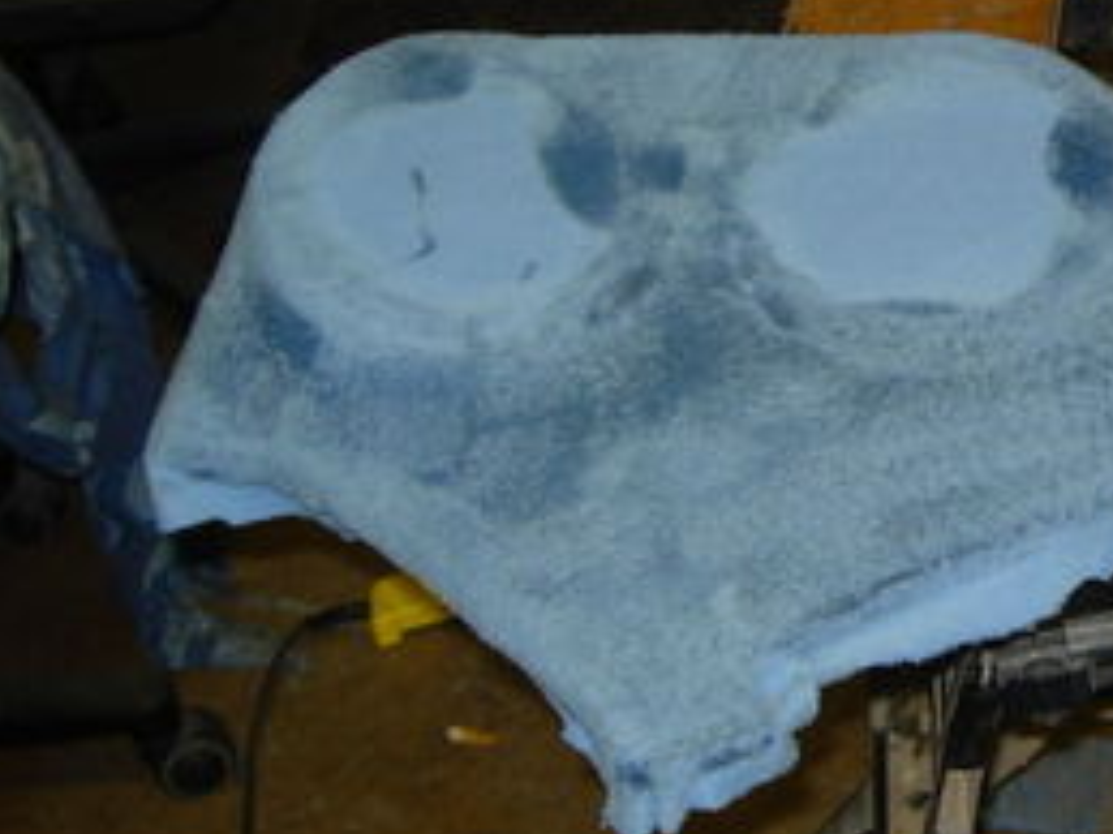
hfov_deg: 20.1
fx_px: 3021
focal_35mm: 94
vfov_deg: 15.7
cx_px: 1165
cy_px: 383
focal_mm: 7.8
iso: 79
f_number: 2.8
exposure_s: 1/64
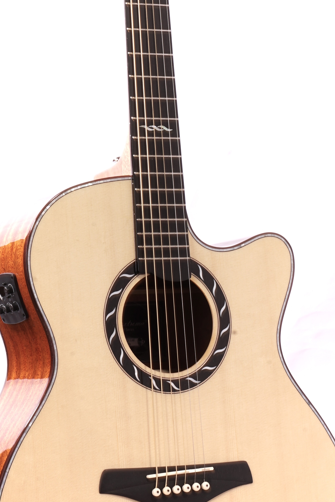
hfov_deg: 9.2
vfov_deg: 13.8
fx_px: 2080
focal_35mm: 149
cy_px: 202
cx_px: 143
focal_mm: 62
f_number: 22
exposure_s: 1/4
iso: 100
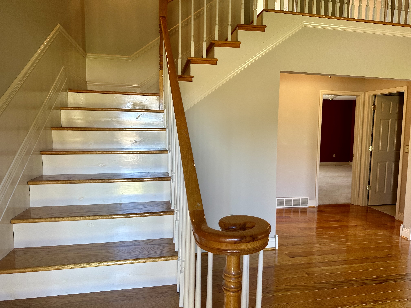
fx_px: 285
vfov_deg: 56.8
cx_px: 206
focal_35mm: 24
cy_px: 154
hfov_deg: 71.6
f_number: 1.78
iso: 125
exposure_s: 1/60
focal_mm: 6.86
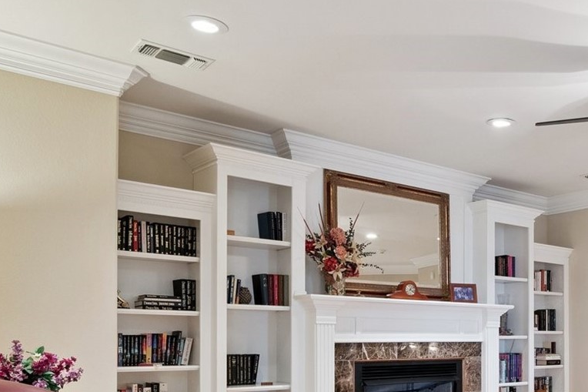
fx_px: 653
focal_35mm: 40
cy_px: 348
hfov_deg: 43.4
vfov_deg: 31.9
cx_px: 551
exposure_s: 1/13
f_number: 6.3
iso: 200
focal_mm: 10
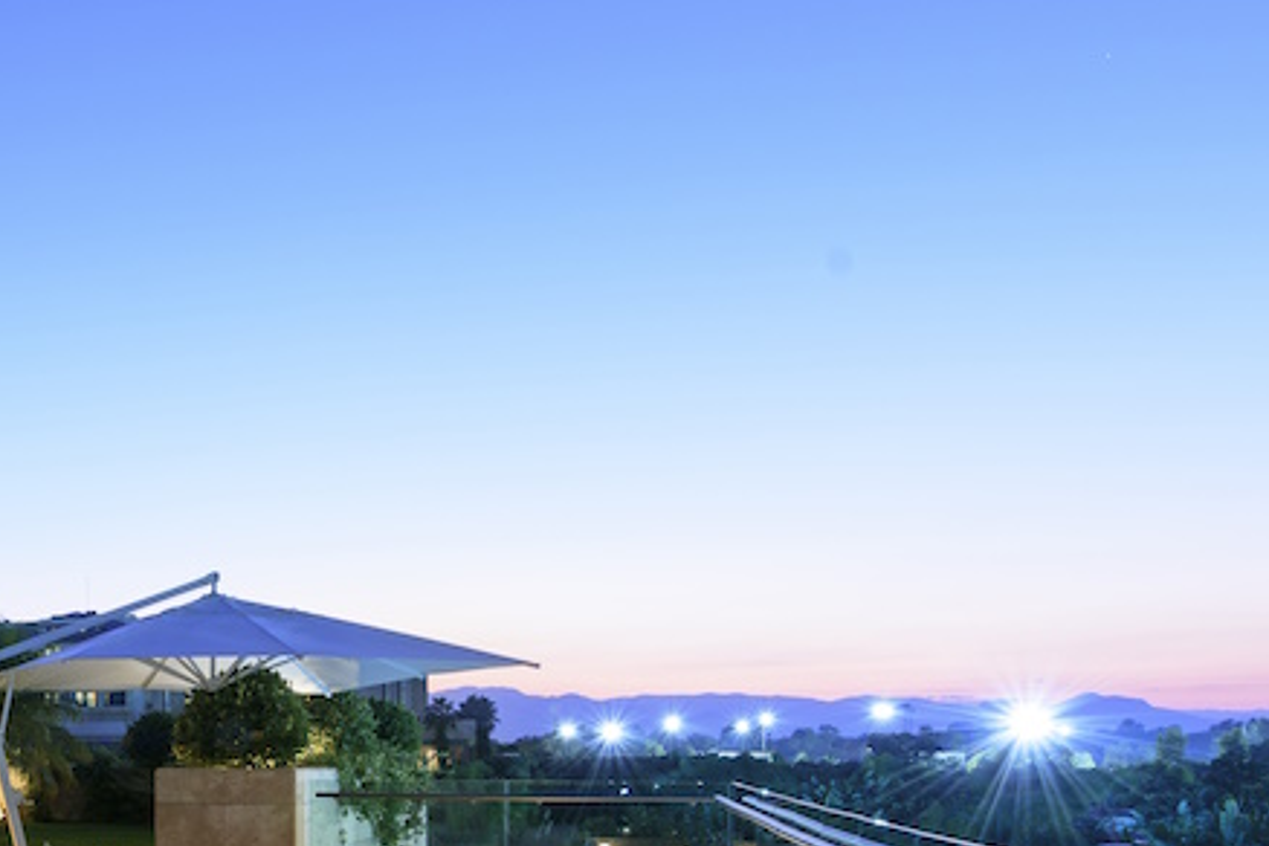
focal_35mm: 46
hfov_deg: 32.8
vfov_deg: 28.4
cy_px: 721
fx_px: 1621
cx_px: -348
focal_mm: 14
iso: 100
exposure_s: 15
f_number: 11
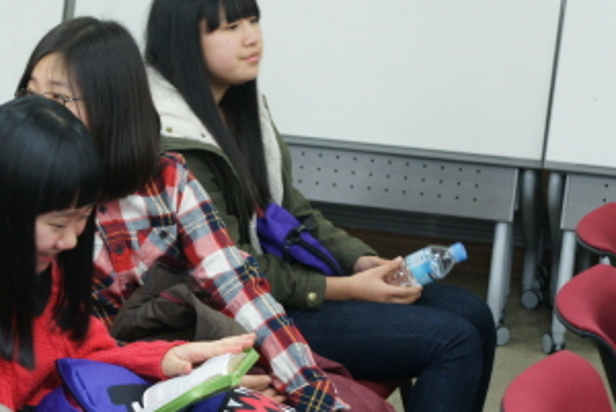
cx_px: 136
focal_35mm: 120
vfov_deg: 11.4
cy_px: 302
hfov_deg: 16.9
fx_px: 2056
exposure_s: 1/20
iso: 800
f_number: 4.5
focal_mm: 40
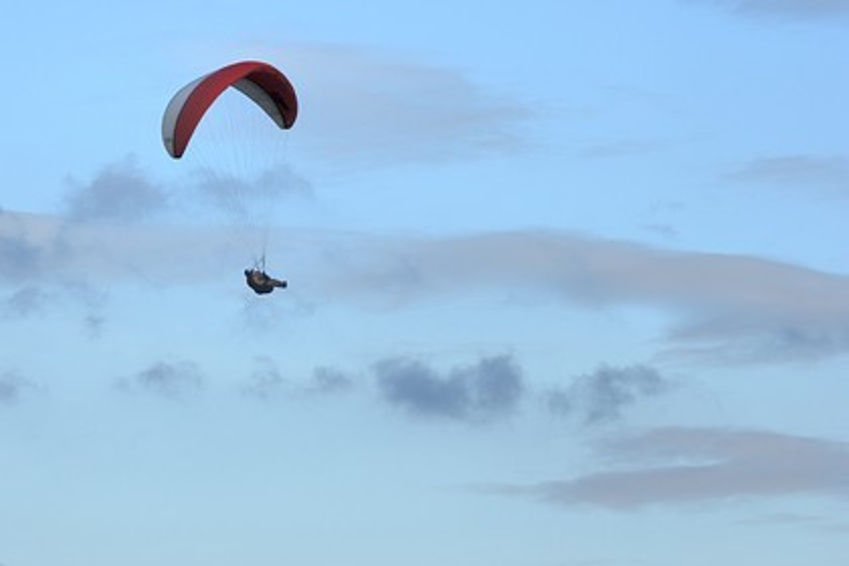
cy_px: 283
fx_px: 7074
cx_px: 424
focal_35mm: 300
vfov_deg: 4.6
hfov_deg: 6.9
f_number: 4.5
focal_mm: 200
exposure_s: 1/500
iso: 100
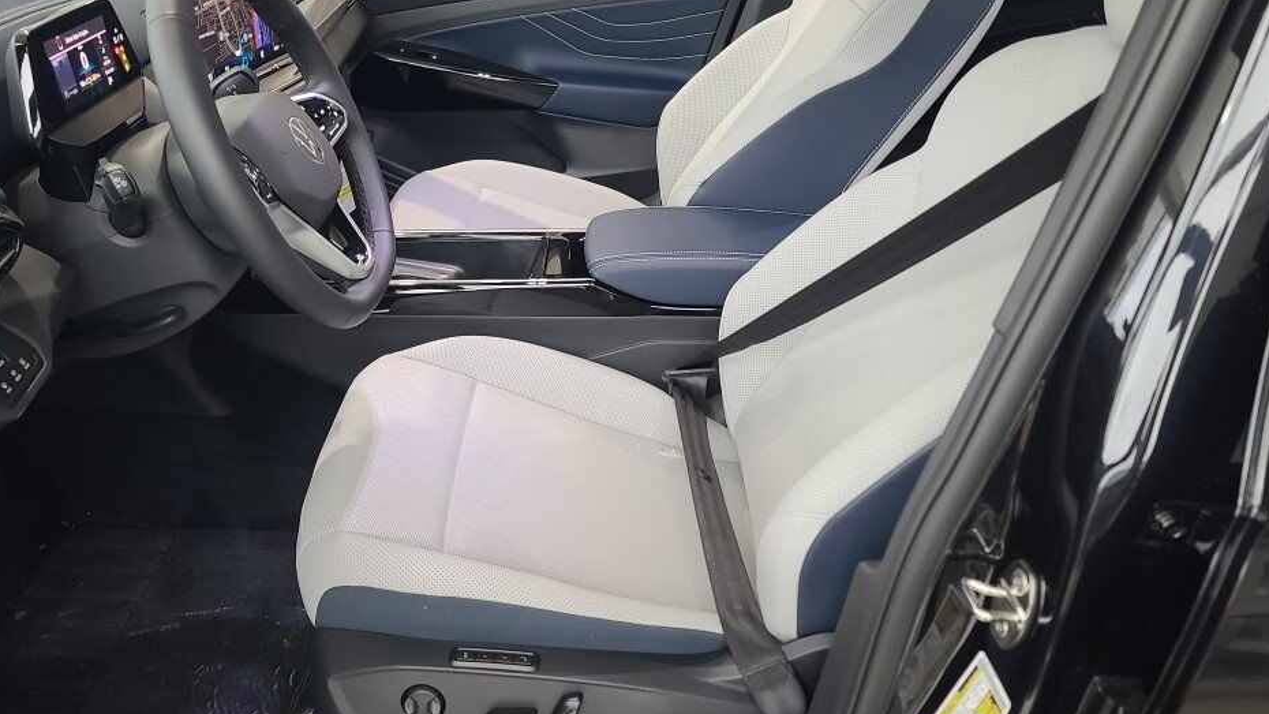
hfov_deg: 64.2
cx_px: 585
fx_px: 1009
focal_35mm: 30
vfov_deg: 38.9
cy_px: 380
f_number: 1.8
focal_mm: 7
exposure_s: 1/40
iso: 200
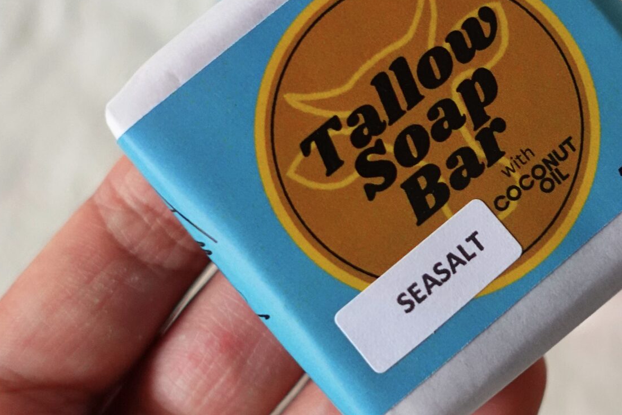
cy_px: 137
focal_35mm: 74
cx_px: 454
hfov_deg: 27.0
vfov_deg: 18.4
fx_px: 1278
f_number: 2.8
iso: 2500
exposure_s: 1/40
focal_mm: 12.52
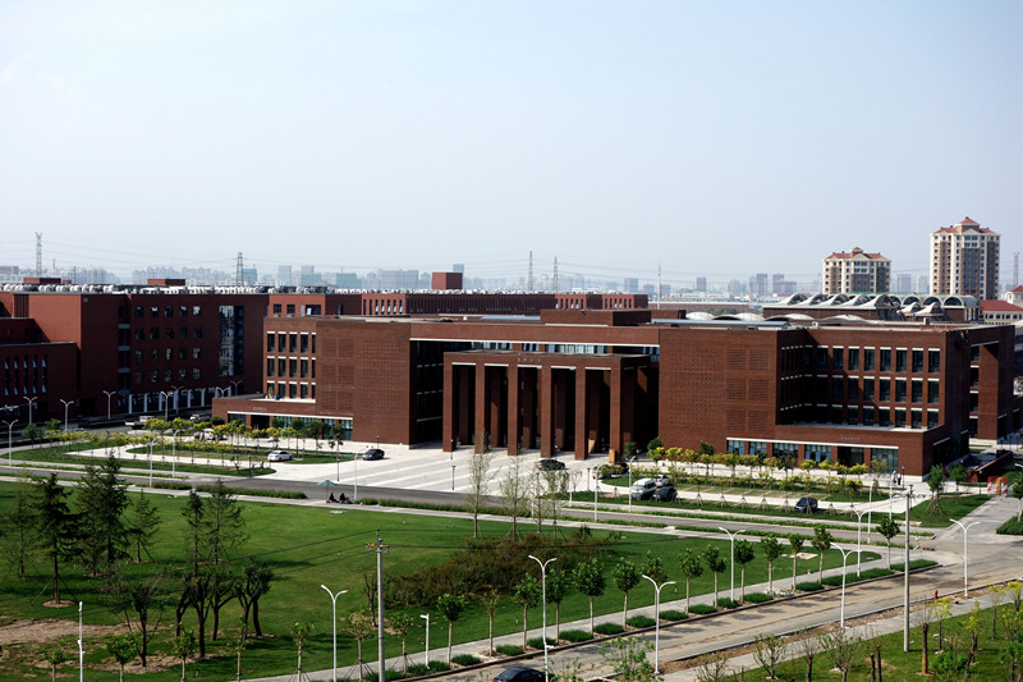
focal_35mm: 56
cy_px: 341
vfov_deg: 24.2
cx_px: 512
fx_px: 1591
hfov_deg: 35.6
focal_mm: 20.64
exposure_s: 1/640
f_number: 5.6
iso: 125
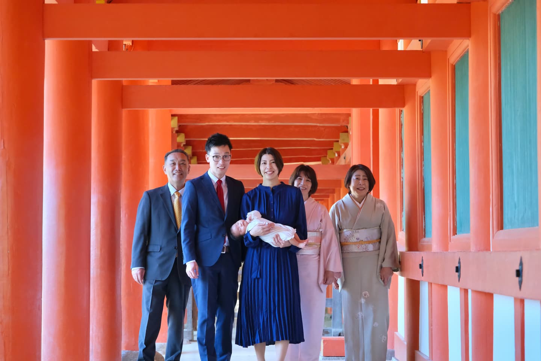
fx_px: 1803
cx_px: 270
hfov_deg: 17.1
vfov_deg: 11.4
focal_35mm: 120
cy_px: 180
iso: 3200
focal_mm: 80
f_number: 5
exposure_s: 1/200
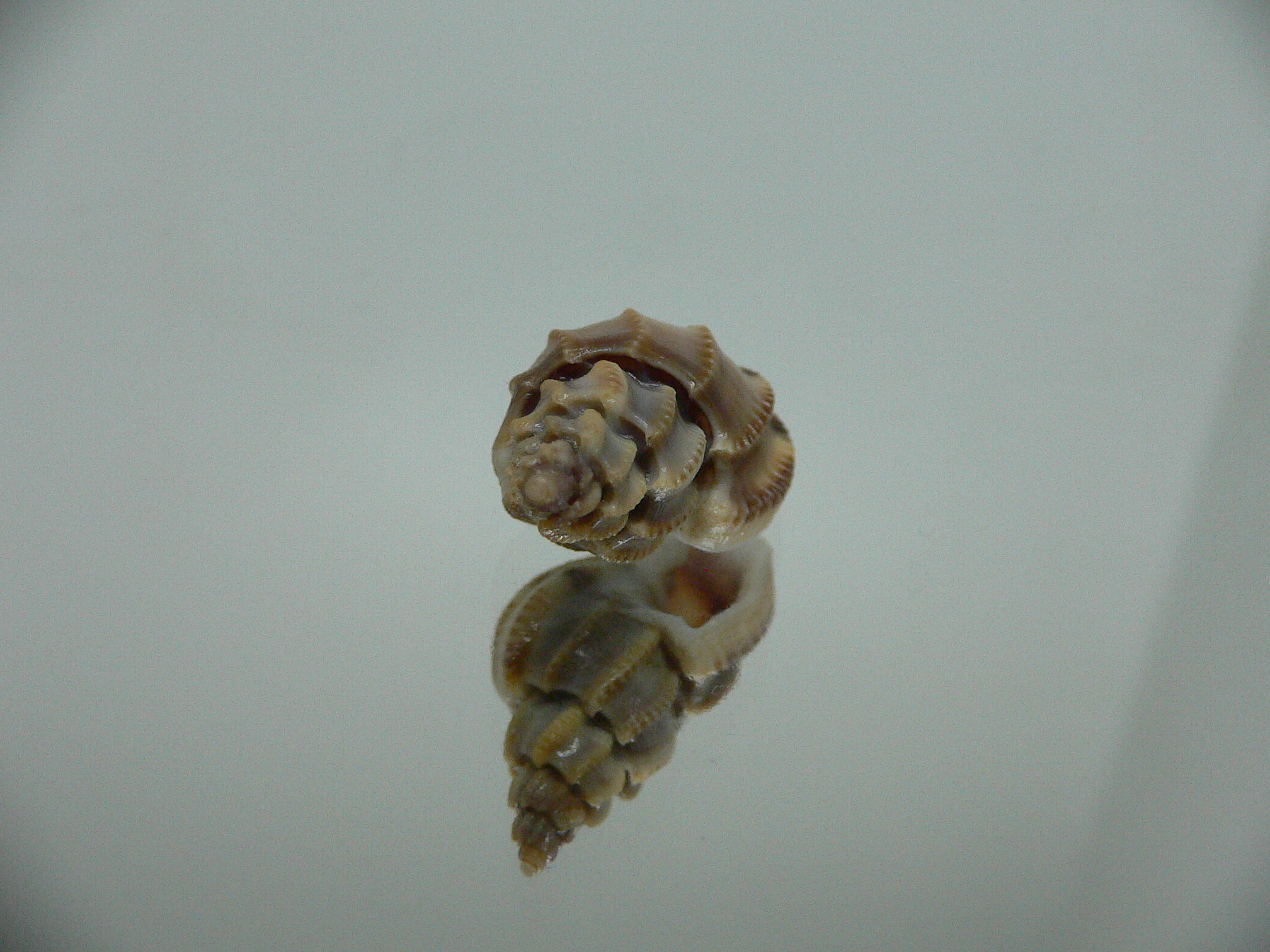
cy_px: 476
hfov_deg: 52.6
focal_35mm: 35
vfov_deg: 40.7
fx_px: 1284
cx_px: 635
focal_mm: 4.6
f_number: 2.8
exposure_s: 1/60
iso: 200
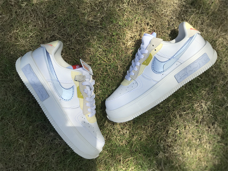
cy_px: 86
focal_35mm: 57
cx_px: 114
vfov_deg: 25.7
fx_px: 375
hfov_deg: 33.8
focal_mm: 6.6
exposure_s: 1/754
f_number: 2.8
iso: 20
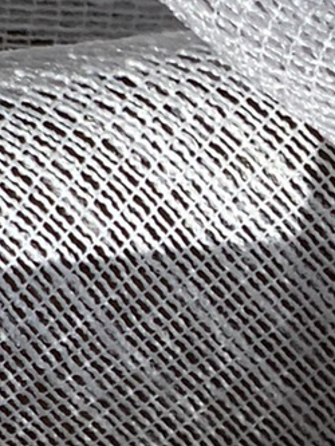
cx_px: 840
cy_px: 897
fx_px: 4126
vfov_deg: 6.0
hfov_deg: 4.5
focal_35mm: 320
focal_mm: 6
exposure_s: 1/727
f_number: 2.4
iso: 16
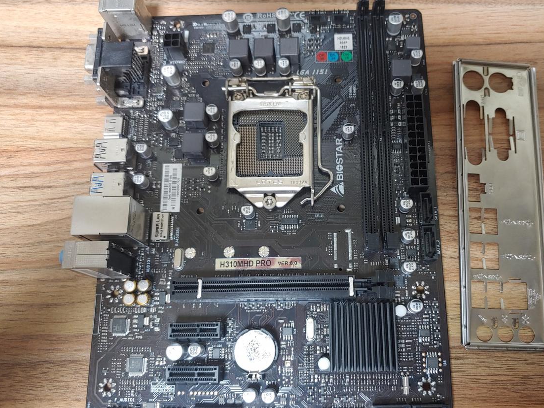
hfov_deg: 61.4
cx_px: 306
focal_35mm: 29
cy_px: 221
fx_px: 456
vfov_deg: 48.2
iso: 200
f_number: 1.5
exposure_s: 1/24
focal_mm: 4.23
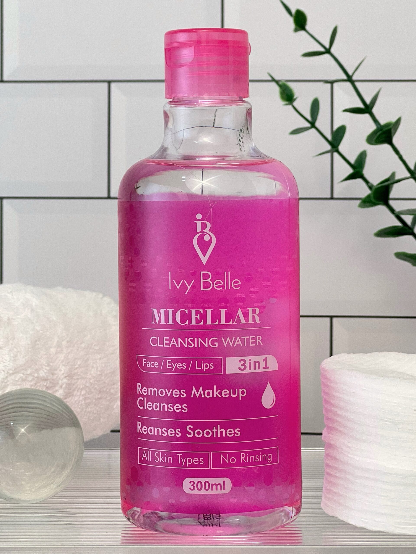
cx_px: 208
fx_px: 1234
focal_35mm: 77
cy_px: 277
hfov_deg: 19.1
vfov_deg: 25.3
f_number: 2.8
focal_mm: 9
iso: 160
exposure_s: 1/100
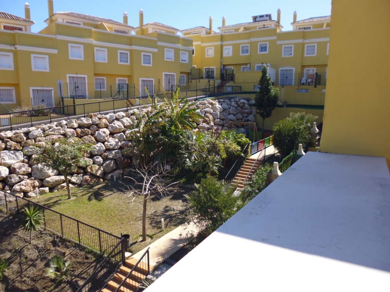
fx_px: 270
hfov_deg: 71.6
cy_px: 146
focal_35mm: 24
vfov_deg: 56.8
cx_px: 195
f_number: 9
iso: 100
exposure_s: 1/100
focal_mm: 4.3
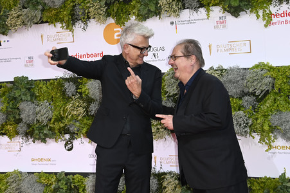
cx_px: 145
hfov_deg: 32.4
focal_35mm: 62
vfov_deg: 21.9
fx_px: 499
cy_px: 96
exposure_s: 1/250
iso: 400
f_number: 6.3
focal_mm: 62
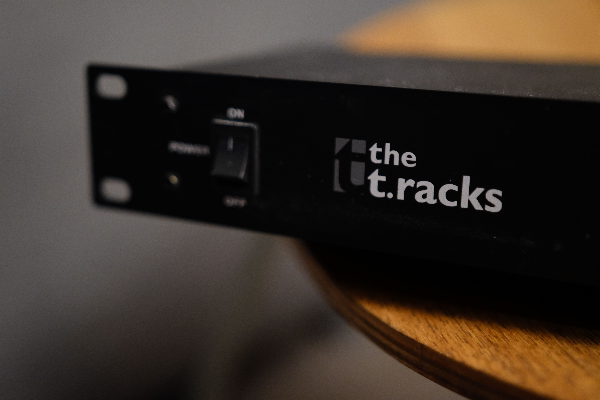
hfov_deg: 37.5
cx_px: 300
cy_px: 200
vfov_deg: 25.5
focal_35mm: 53
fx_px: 883
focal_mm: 35
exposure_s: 1/400
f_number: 1.8
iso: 3200
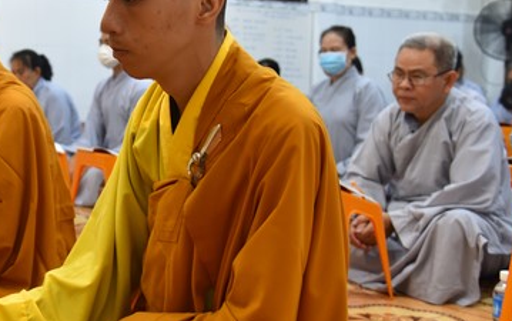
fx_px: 824
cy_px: 124
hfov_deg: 33.5
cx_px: 101
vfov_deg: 22.0
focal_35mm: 59
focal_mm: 32
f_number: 4
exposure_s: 1/60
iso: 720
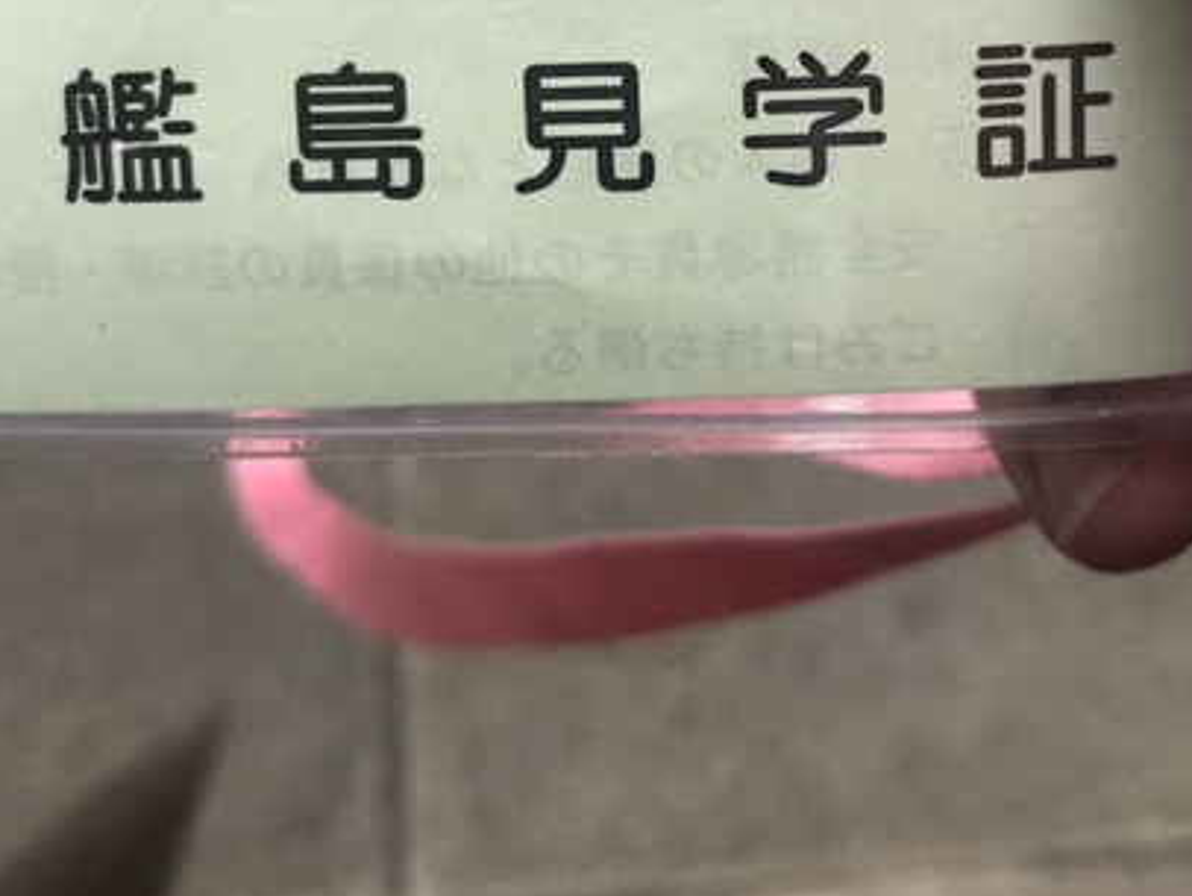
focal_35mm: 51
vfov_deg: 27.8
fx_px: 1757
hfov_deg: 37.4
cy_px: 128
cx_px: 658
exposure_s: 1/660
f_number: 1.8
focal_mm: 3.99
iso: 20
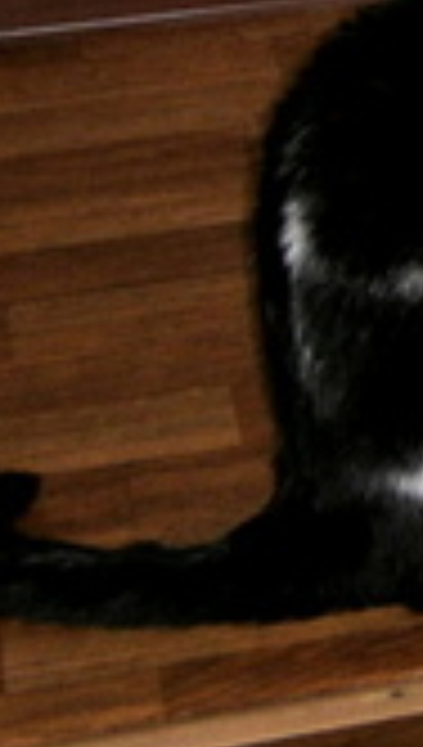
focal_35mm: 197
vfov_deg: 10.7
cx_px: 1296
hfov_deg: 5.8
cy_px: -202
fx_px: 3908
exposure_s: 1/40
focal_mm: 8.3
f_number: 3.4
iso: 200
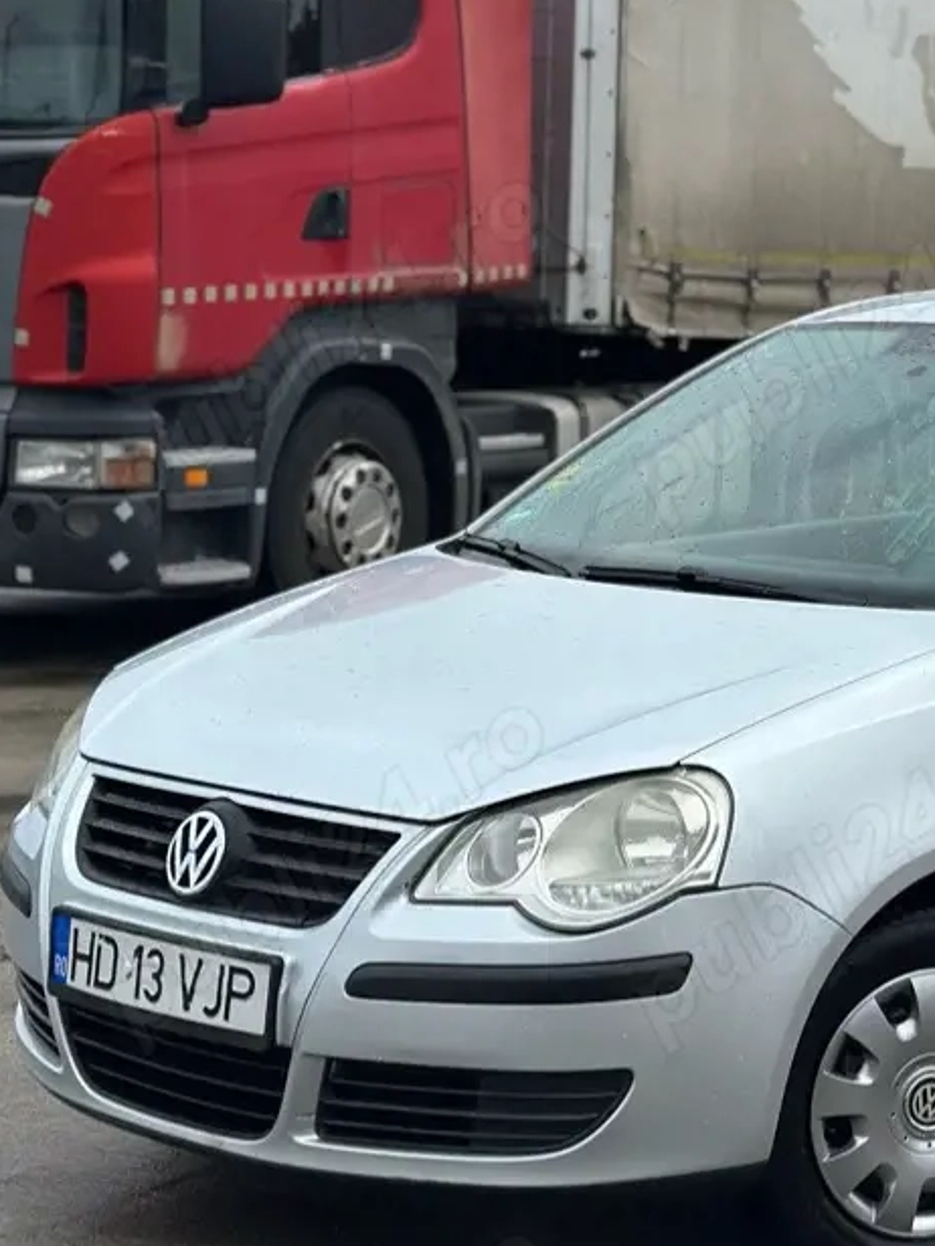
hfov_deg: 14.0
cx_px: 984
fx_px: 3745
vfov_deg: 18.8
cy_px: 423
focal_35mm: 104
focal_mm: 6.86
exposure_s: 1/3472
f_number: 1.78
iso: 100
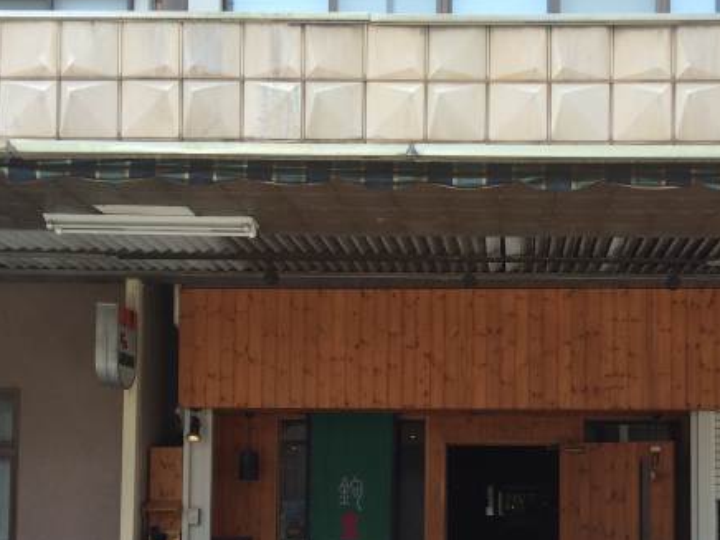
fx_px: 1144
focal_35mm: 55
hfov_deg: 34.7
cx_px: 472
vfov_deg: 26.0
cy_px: 449
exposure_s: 1/554
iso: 32
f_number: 2.2
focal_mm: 4.12
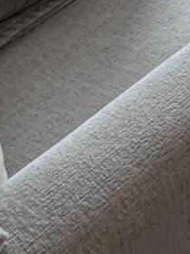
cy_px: -349
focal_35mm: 99
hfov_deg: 10.8
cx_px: 552
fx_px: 725
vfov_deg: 14.0
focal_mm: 2.22
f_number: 2.2
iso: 50
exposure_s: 1/120
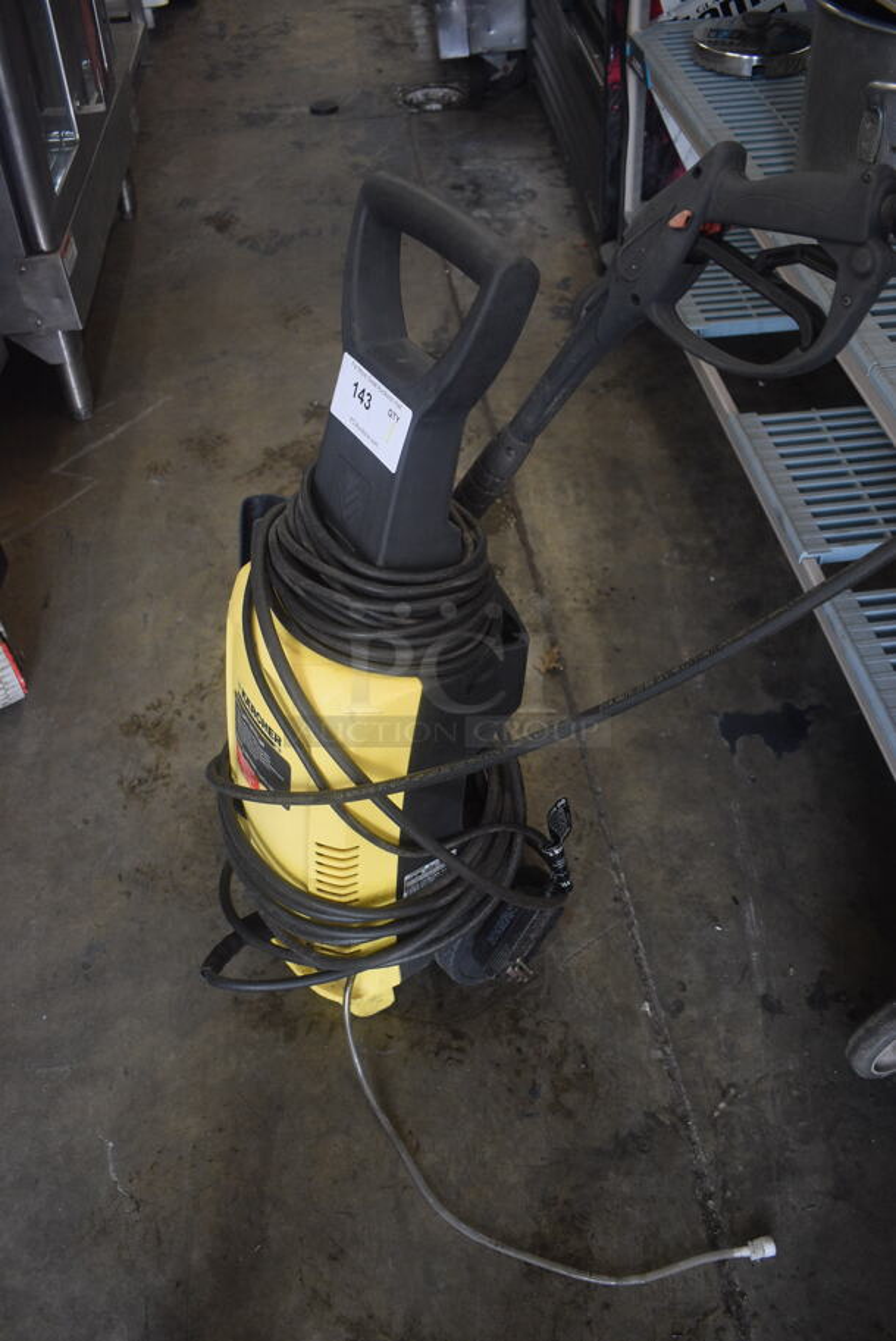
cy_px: 670
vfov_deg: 61.9
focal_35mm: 30
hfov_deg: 43.7
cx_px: 448
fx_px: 1118
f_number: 3.5
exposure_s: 1/125
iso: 1100
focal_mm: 20
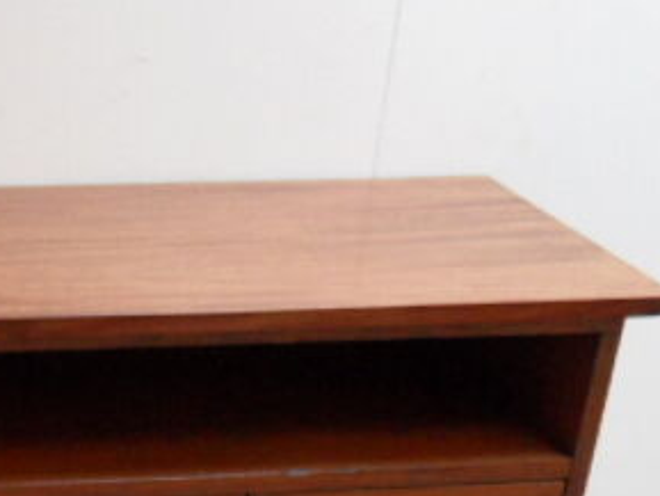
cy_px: 688
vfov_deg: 16.2
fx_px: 1621
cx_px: -139
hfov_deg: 21.3
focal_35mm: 85
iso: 200
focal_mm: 3.9
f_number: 3.2
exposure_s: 1/30
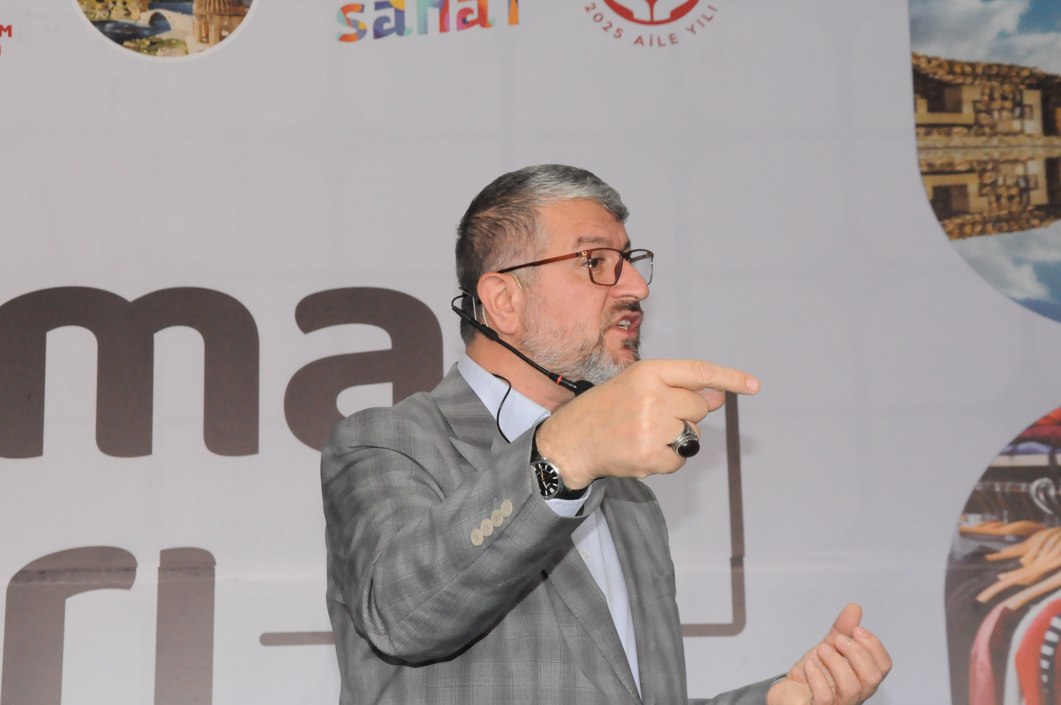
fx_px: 2178
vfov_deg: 18.4
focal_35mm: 74
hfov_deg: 27.4
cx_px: 597
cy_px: 395
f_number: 8
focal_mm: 42
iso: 3200
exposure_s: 1/200
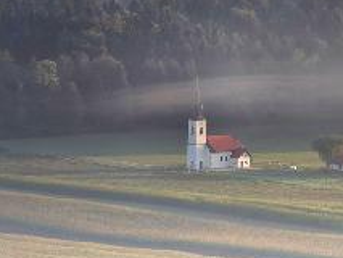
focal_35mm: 608
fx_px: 6028
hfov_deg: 3.3
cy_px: 71
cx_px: 308
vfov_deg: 2.4
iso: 200
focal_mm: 300
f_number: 4.5
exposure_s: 1/400
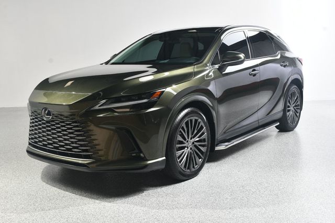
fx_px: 372
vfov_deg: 33.4
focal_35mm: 40
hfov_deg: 48.5
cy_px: 112
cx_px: 168
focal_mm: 27
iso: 100
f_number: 8
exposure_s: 1/160
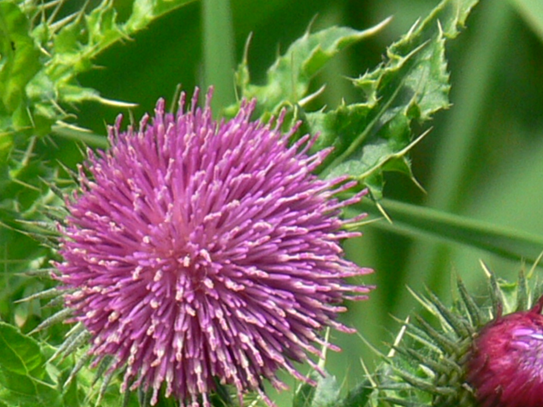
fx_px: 5537
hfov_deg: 5.6
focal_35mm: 353
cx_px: 322
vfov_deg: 4.2
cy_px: 312
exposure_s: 1/200
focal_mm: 44
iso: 80
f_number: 5.6
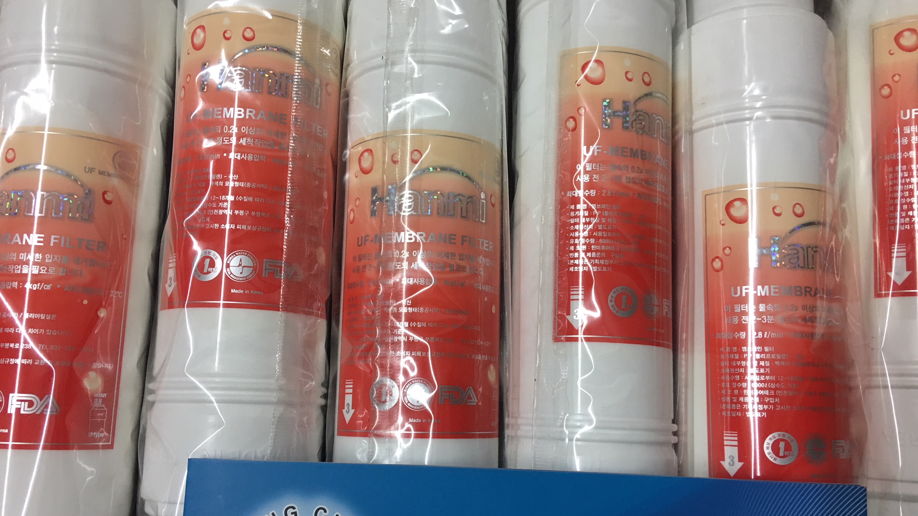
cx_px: 461
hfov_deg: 61.0
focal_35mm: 32
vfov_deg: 36.6
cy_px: 288
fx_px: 779
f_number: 2.2
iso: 64
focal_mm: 4.15
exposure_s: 1/17
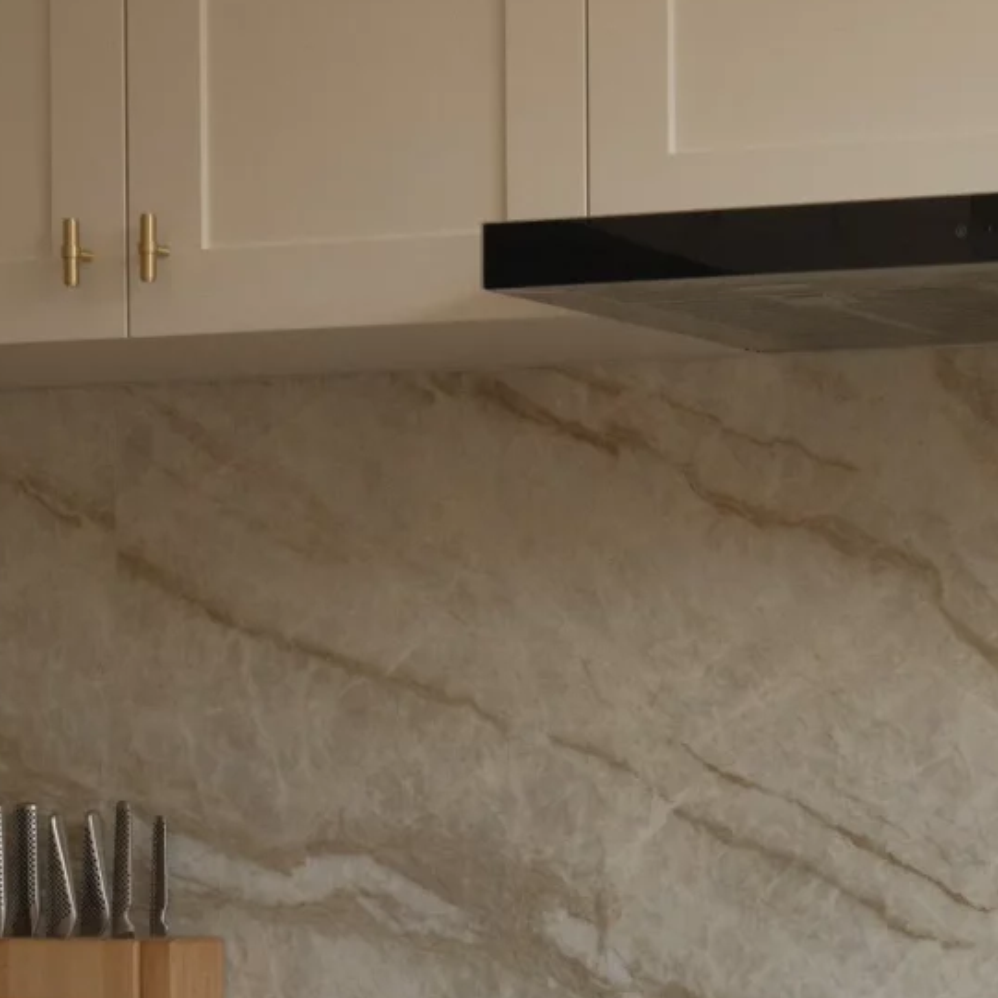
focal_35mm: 152
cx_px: 622
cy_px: 830
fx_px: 4958
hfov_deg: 11.5
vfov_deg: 11.4
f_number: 9
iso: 1250
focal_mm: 56
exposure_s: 1/60
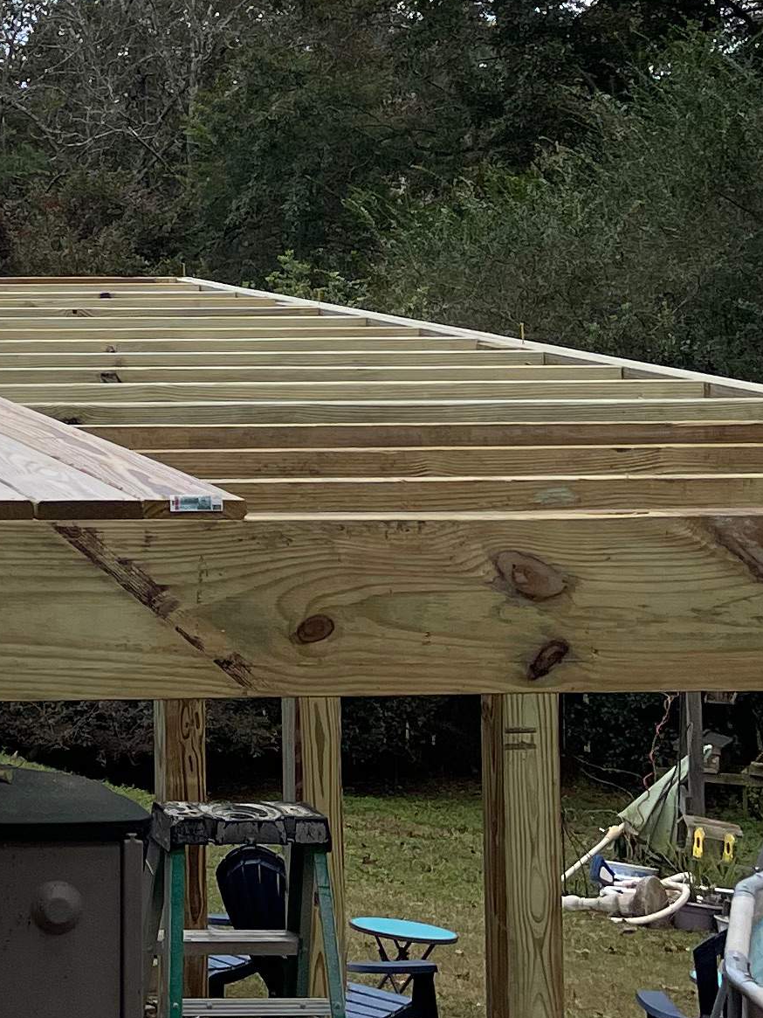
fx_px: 2645
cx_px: -451
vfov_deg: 21.2
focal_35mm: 90
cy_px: 73
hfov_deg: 15.0
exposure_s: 1/1821
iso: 32
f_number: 1.6
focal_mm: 5.1
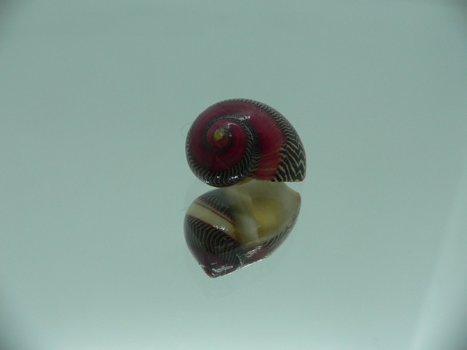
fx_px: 472
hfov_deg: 52.6
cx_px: 234
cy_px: 175
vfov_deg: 40.7
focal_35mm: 35
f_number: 2.8
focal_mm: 4.6
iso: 80
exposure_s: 1/60
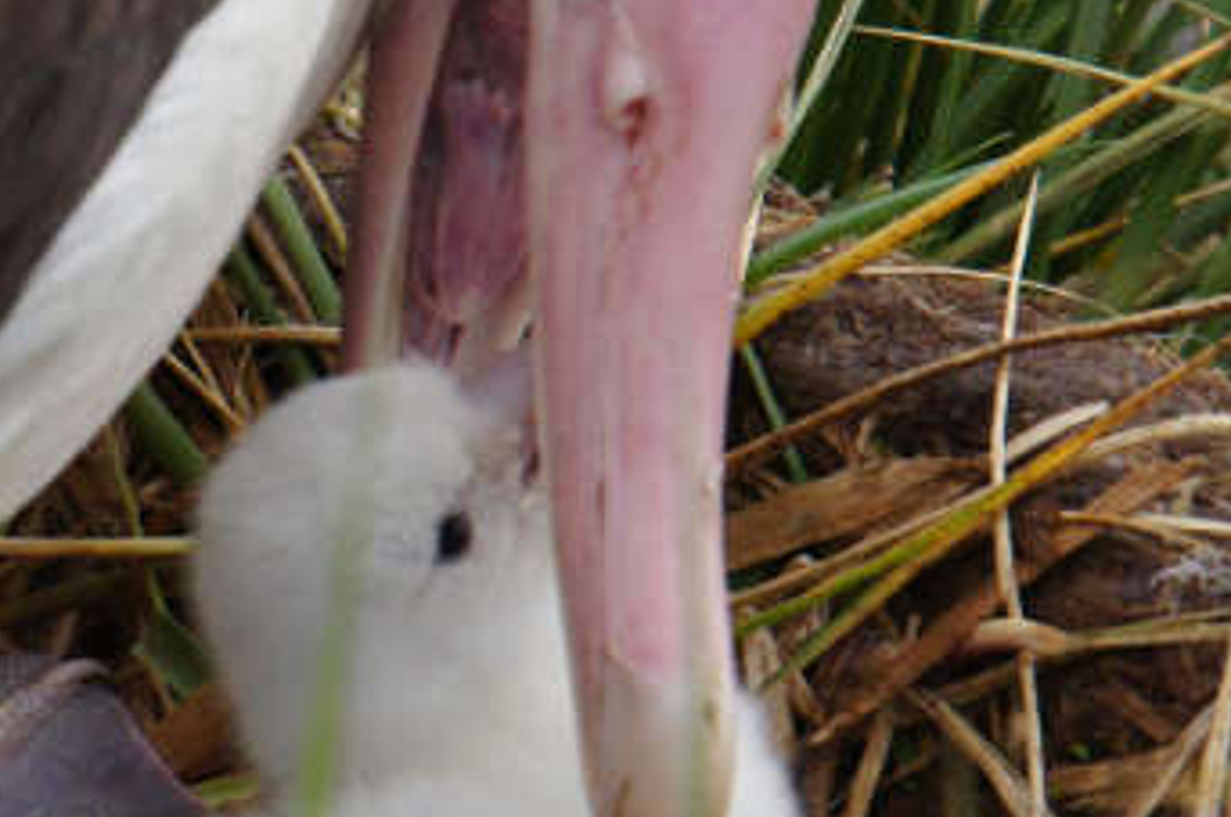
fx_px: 24564
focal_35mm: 719
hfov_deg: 2.9
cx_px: 288
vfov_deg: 1.9
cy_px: 220
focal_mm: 171
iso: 1250
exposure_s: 1/320
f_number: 8
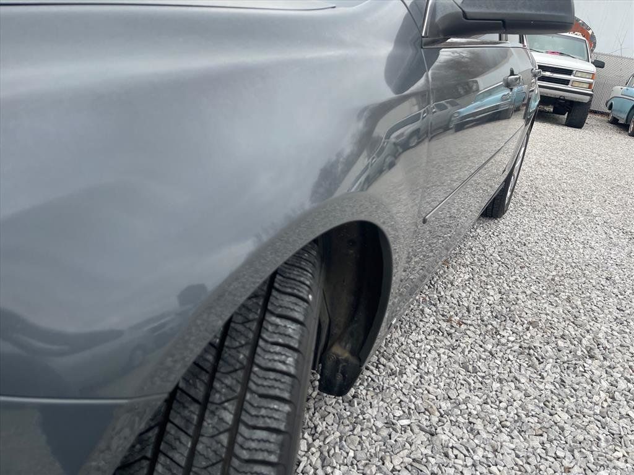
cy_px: 238
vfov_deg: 53.1
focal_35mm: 26
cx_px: 317
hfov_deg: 67.3
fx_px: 476
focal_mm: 5.1
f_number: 1.6
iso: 32
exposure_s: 1/994
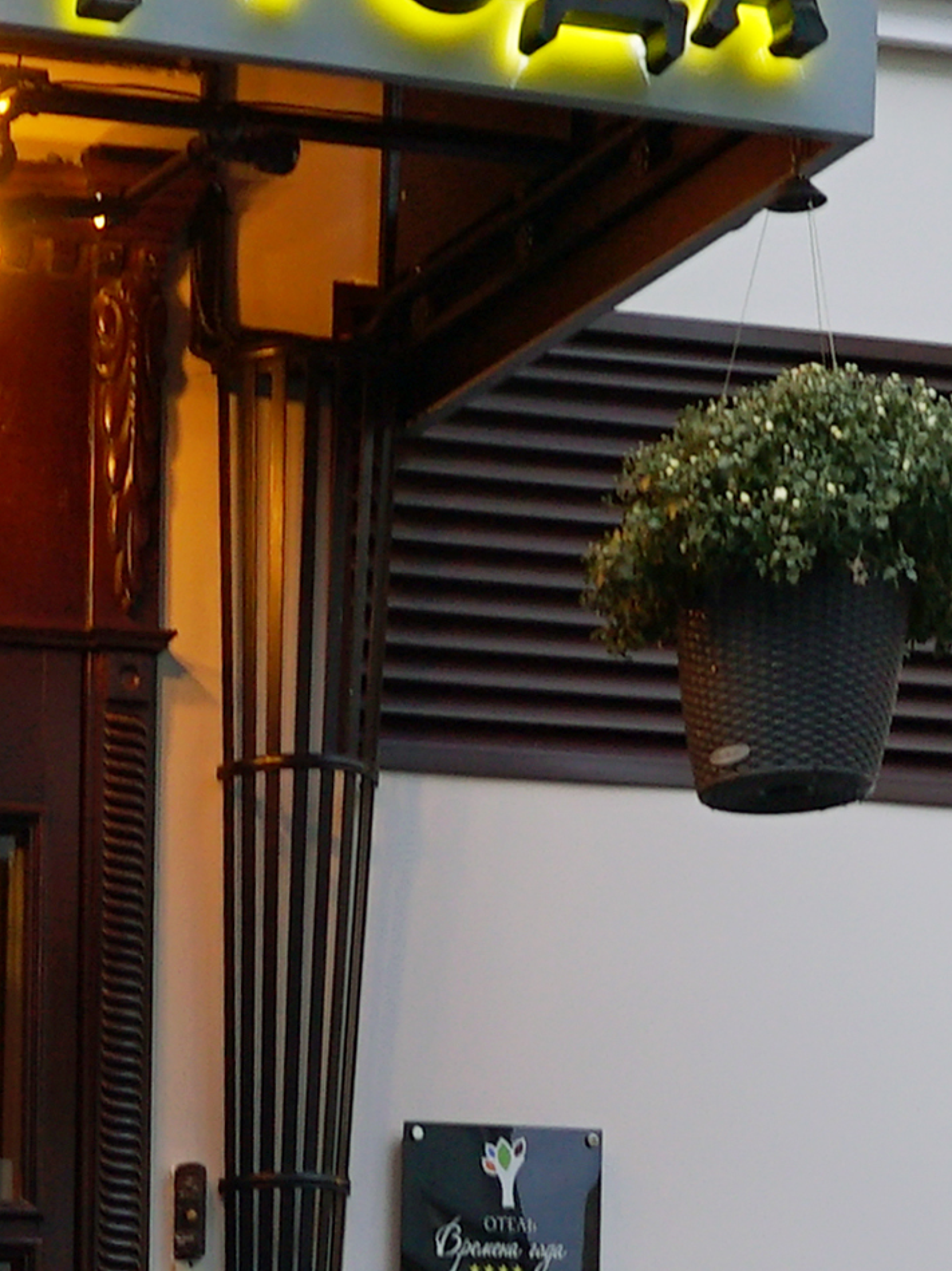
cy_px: 872
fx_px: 4749
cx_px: -244
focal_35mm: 129
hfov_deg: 11.2
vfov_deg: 15.2
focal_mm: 30.1
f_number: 4.5
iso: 400
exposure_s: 1/50
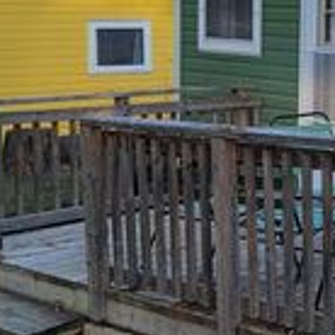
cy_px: 47
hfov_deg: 18.9
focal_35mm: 80
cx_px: 507
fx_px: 876
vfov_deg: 21.3
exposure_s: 1/131
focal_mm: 7
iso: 20
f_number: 1.8
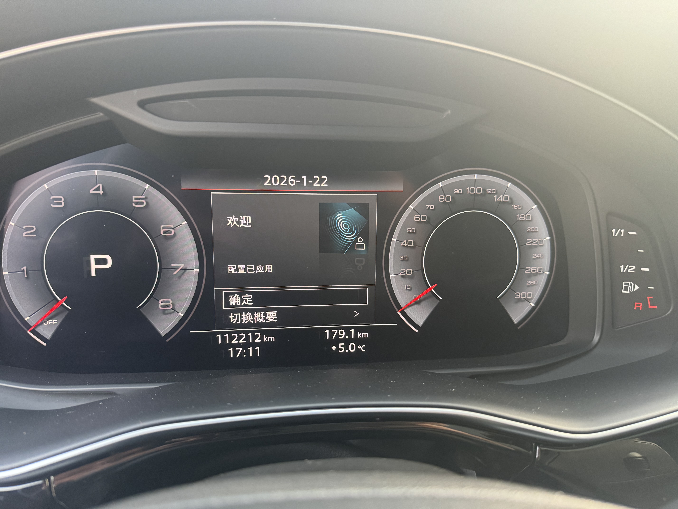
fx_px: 470
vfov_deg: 56.8
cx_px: 339
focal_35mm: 24
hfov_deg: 71.6
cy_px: 254
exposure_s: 1/57
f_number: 1.78
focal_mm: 6.76
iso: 400
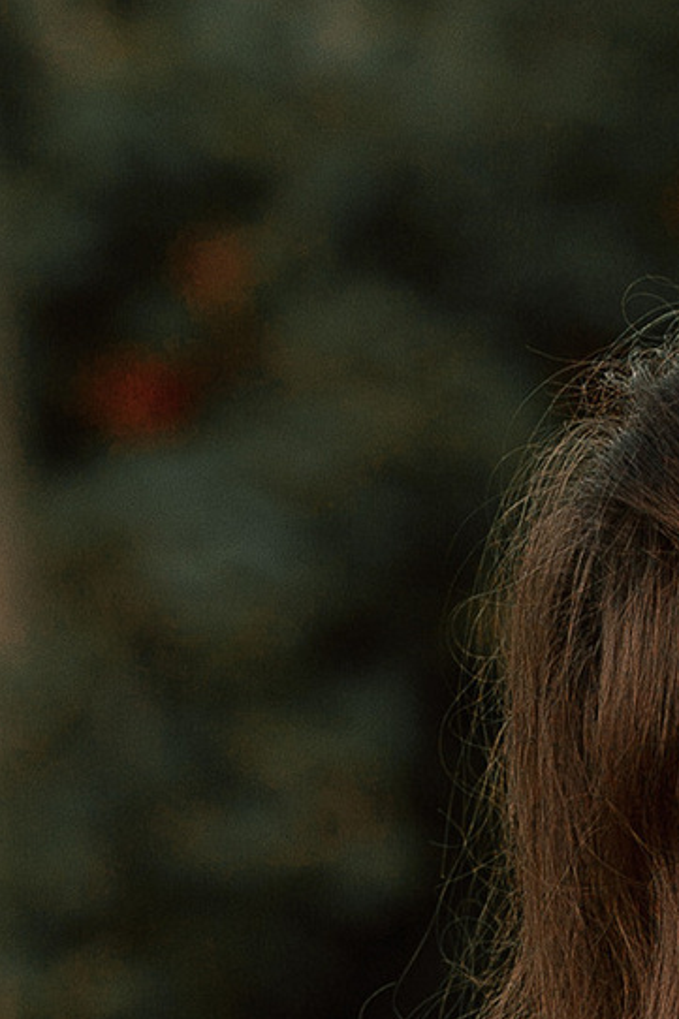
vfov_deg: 2.1
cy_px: 2720
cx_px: 1490
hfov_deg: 1.4
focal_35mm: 957
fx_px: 27090
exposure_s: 1/640
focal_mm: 135
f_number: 4
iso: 100
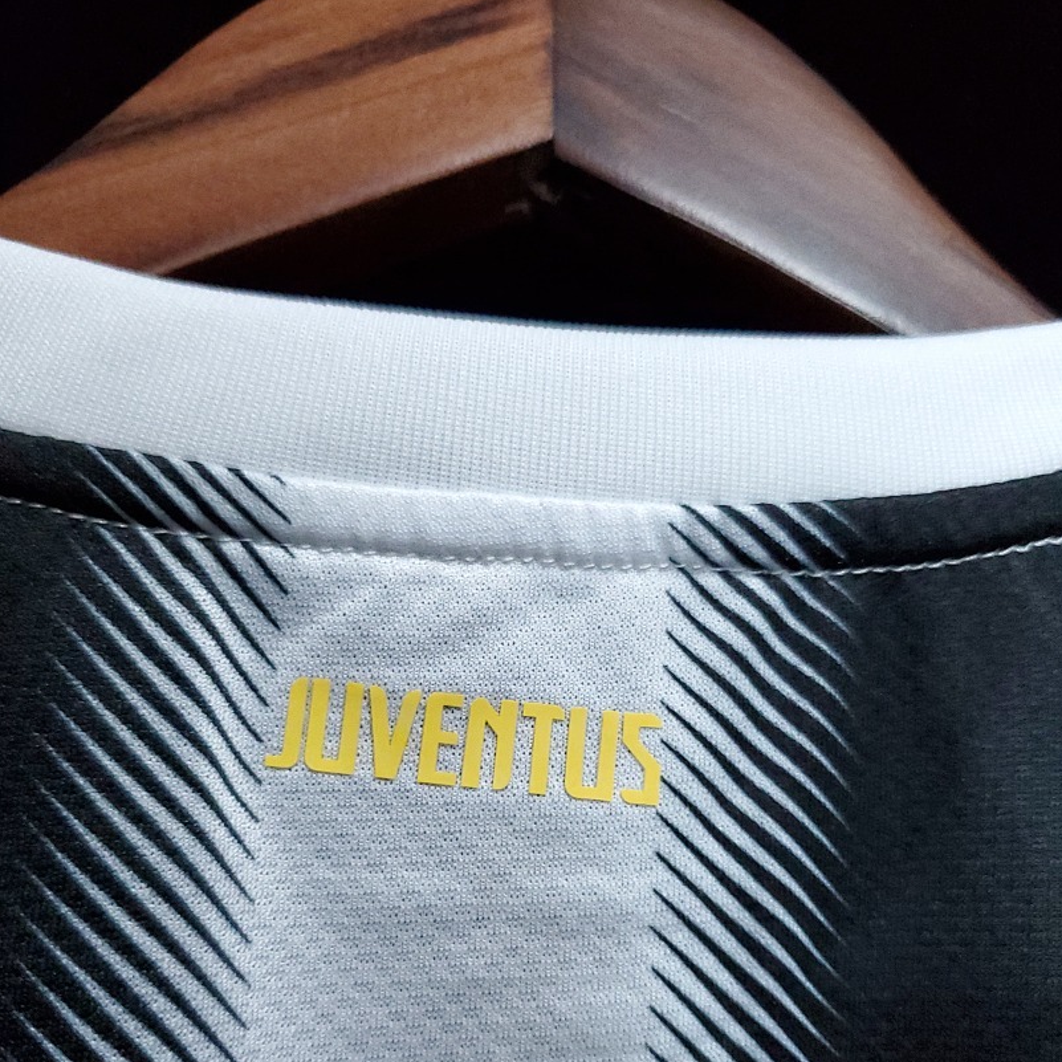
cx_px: 536
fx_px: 1076
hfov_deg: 52.5
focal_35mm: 31
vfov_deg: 51.6
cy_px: 705
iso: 640
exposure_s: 1/45
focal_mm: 4.3
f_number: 1.5
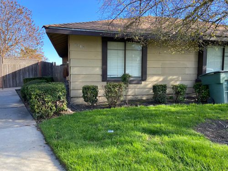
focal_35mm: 26
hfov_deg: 67.3
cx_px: 114
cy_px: 86
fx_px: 171
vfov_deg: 53.1
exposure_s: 1/312
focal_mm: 4.25
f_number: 1.8
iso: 32
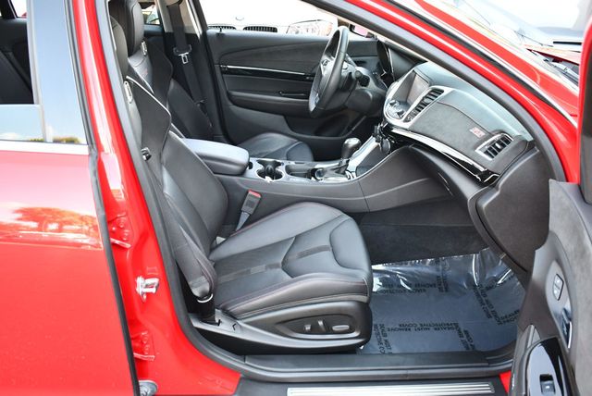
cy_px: 198
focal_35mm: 36
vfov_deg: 36.9
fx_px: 593
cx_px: 296
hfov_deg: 53.1
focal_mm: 18
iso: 800
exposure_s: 1/160
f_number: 3.5
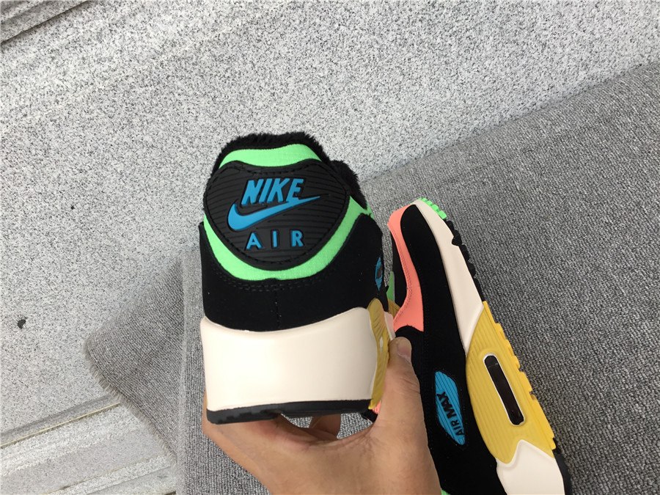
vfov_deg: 45.4
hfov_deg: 58.4
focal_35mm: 31
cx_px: 330
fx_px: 591
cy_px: 248
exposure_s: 1/50
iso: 25
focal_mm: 3.3
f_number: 2.4
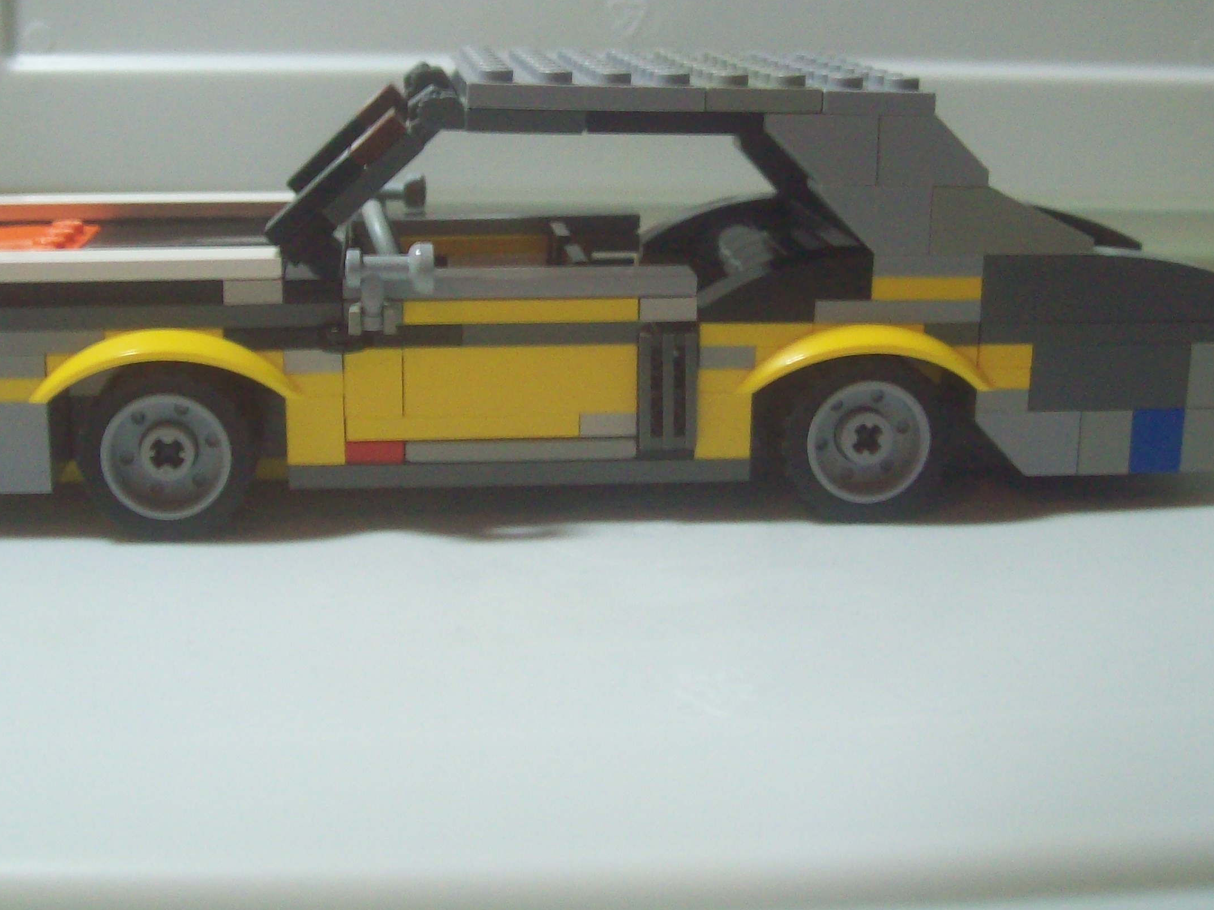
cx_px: 565
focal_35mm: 51
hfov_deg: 37.5
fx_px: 1789
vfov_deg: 28.3
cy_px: 270
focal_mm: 6
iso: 160
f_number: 2.7
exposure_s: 1/13
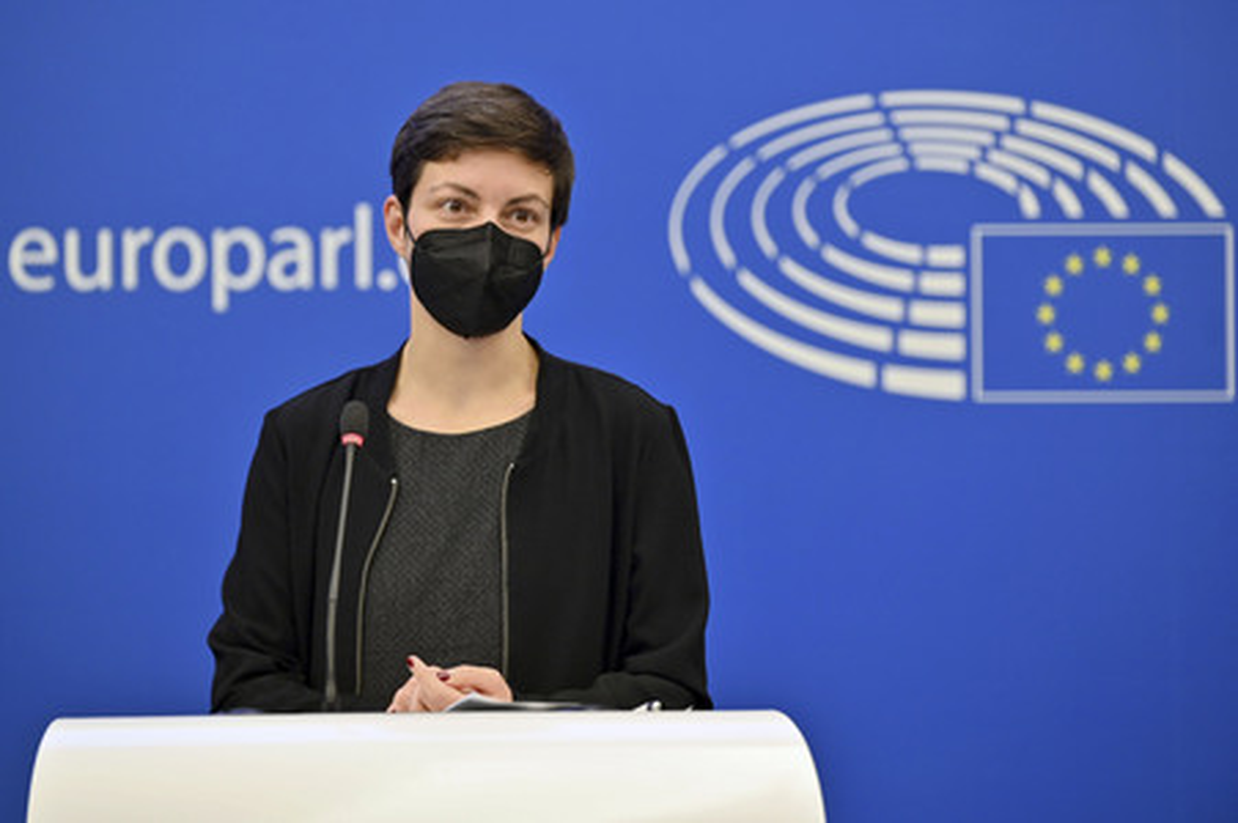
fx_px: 4639
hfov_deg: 15.2
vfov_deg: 10.1
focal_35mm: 135
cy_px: 412
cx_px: 619
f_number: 2.8
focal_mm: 135
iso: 640
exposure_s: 1/160
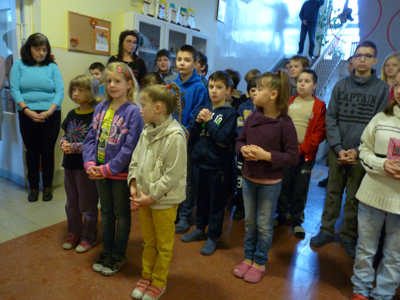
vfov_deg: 51.4
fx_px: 312
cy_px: 150
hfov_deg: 65.3
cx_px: 200
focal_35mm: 27
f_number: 2.8
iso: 400
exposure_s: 1/8
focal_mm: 4.8
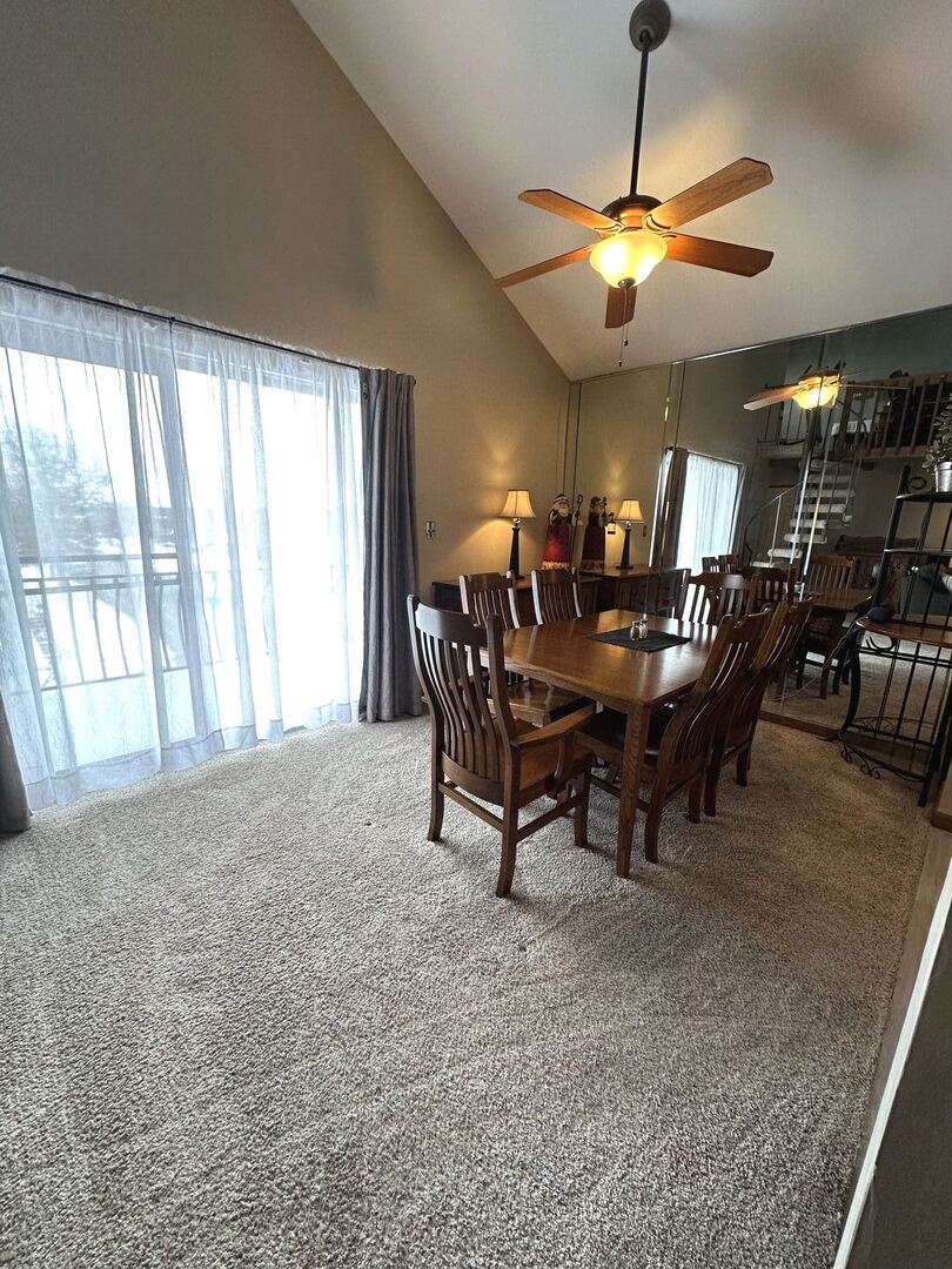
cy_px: 634
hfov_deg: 85.7
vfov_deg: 102.1
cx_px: 476
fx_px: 513
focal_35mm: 14
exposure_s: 1/120
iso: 160
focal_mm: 2.22
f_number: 2.2
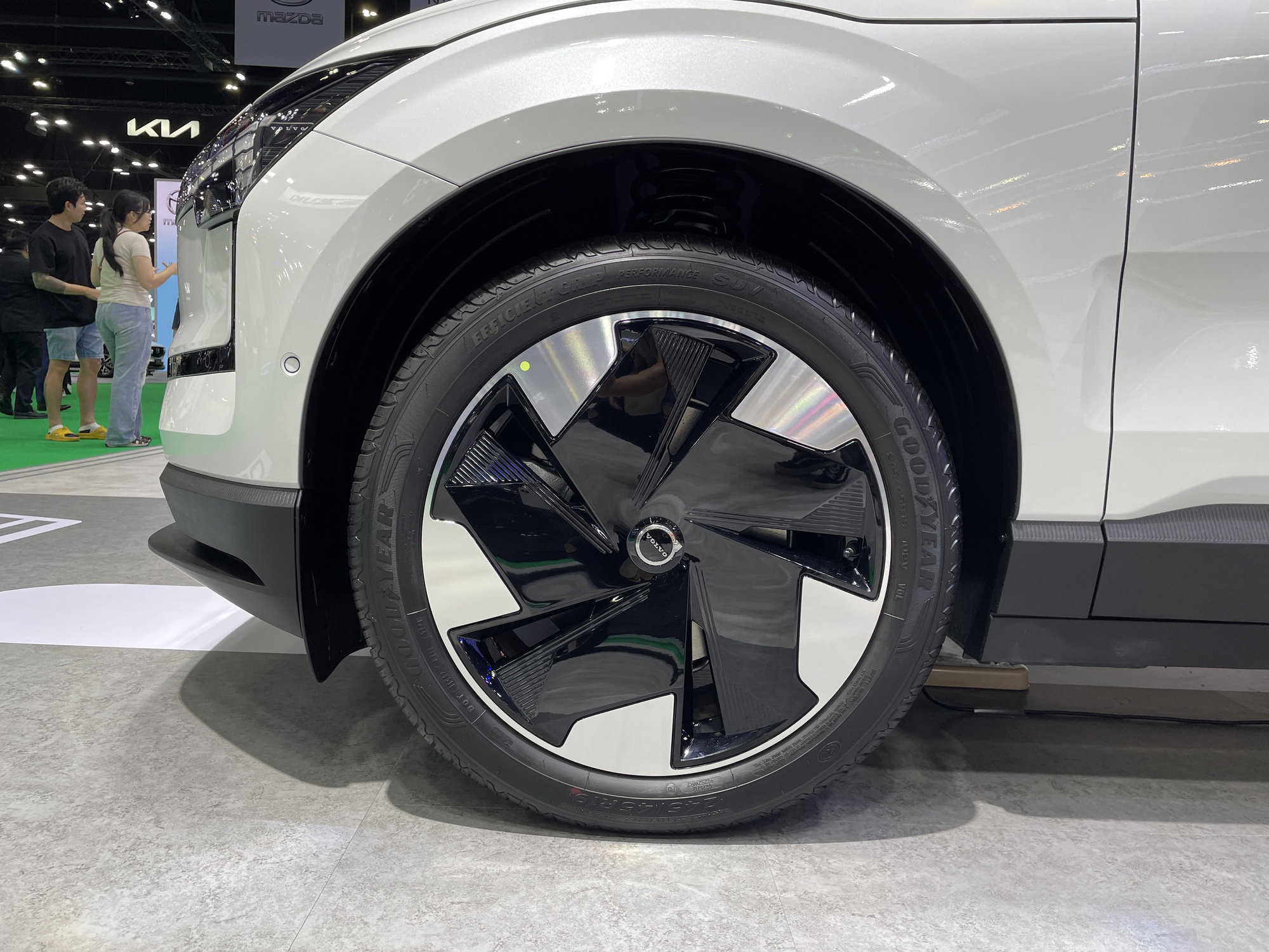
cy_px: 476
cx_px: 634
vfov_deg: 53.1
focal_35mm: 26
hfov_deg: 67.3
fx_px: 953
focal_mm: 4.2
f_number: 1.6
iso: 32
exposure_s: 1/108
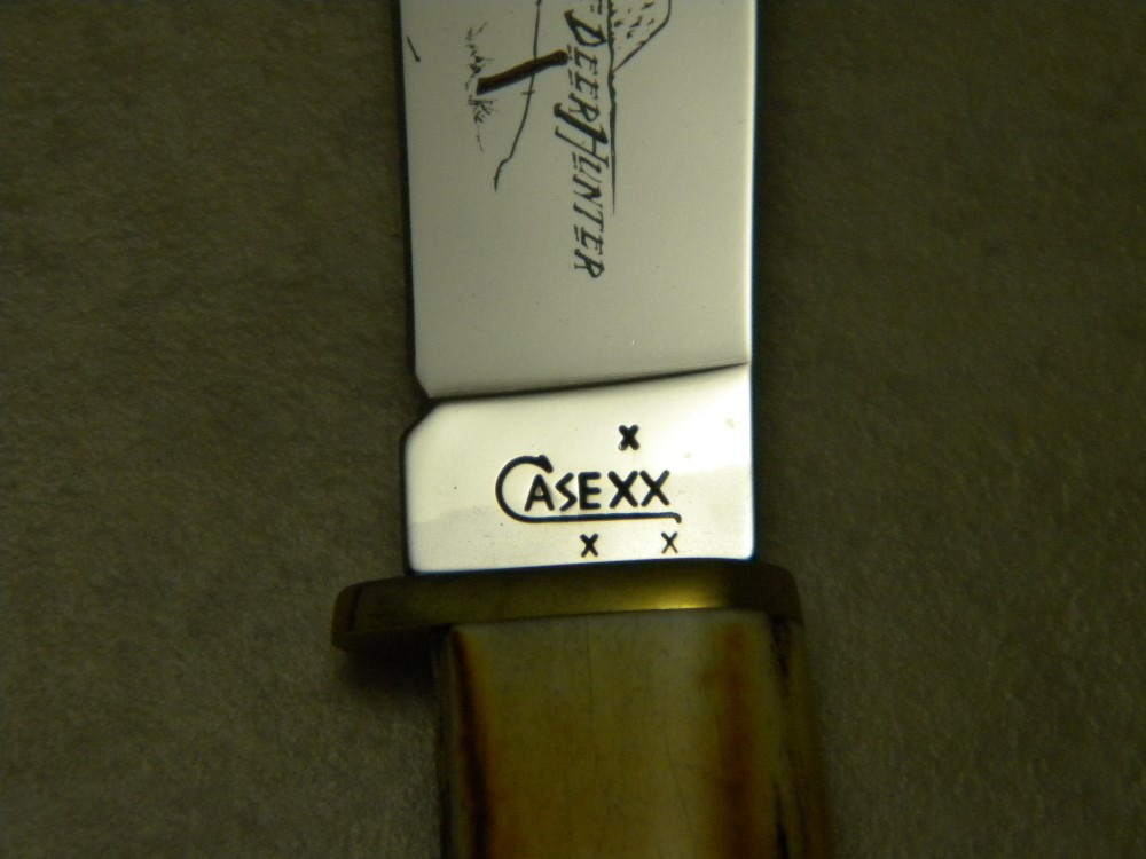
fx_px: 6058
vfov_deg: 8.1
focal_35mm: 183
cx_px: 573
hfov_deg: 10.8
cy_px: 430
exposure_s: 1/185
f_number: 5.2
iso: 400
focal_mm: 33.1
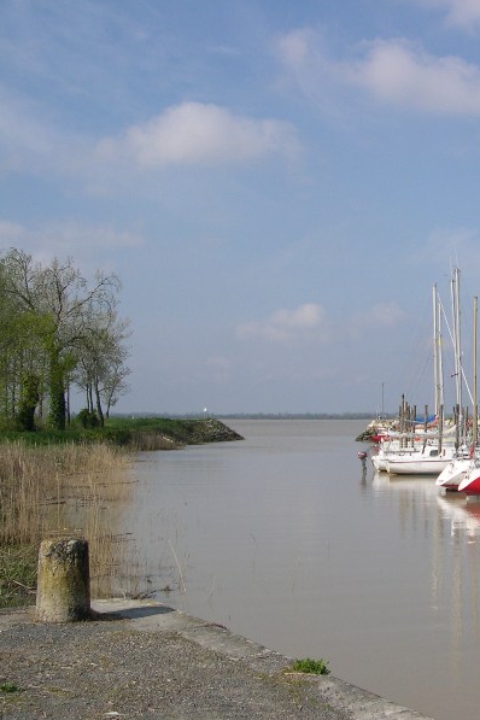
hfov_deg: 24.4
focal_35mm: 53
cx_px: 476
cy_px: 359
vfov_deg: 37.5
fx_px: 1060
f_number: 7.6
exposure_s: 1/294
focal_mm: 8
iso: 100
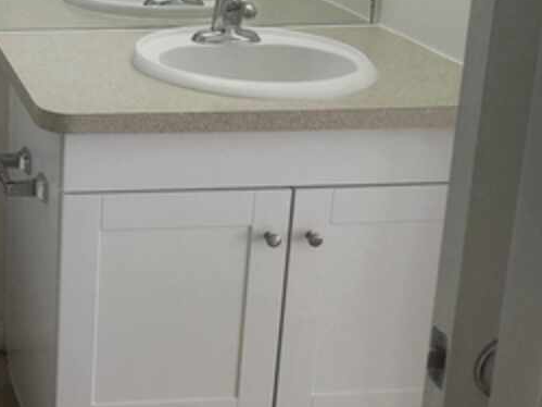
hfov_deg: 28.8
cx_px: -92
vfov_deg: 23.5
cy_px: -25
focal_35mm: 59
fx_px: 924
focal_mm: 5.54
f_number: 1.8
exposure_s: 1/180
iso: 125
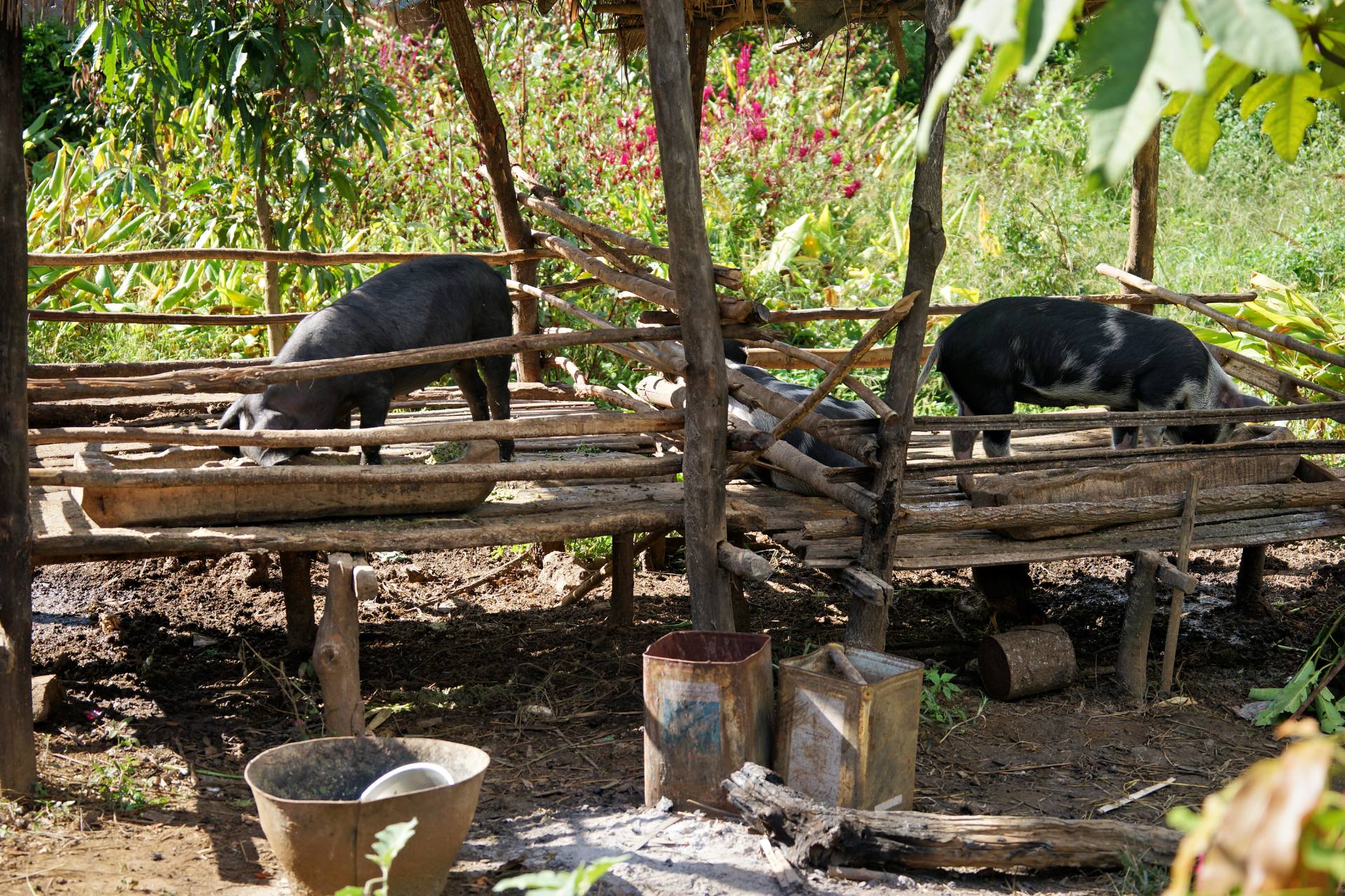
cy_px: 448
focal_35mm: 70
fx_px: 2615
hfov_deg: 28.8
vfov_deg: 19.5
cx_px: 672
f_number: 5.6
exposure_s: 1/125
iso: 100
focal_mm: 70
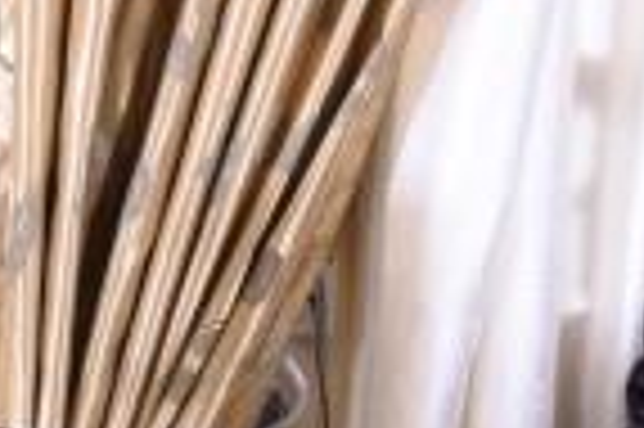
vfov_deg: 8.6
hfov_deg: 12.7
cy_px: 543
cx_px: -131
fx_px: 2823
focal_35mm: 158
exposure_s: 1/100
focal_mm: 22
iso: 800
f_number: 4.5
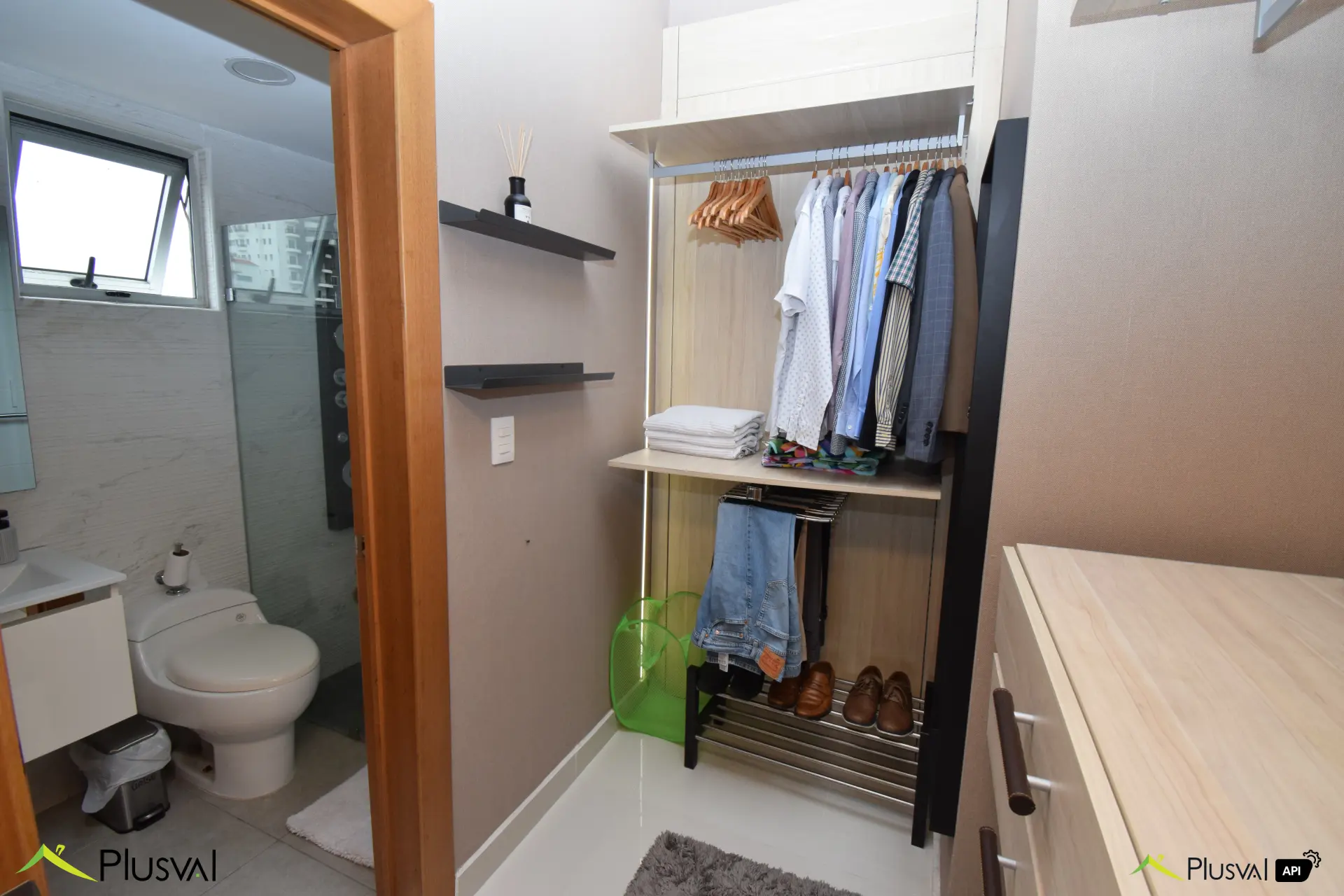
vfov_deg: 77.3
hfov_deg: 100.4
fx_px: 560
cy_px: 448
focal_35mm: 15
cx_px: 672
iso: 800
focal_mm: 10
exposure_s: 1/125
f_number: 10
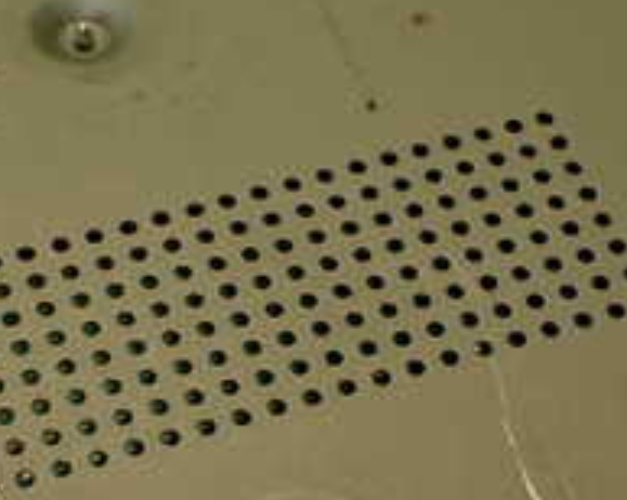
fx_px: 1687
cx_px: 175
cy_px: 429
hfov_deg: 20.9
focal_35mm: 91
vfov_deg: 16.7
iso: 100
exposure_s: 1/80
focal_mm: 5.4
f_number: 2.3
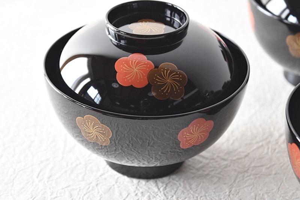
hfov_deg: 24.6
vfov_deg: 16.5
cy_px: 100
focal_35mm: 82
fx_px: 687
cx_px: 150
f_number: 5.6
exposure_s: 1/4
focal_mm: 55
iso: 800
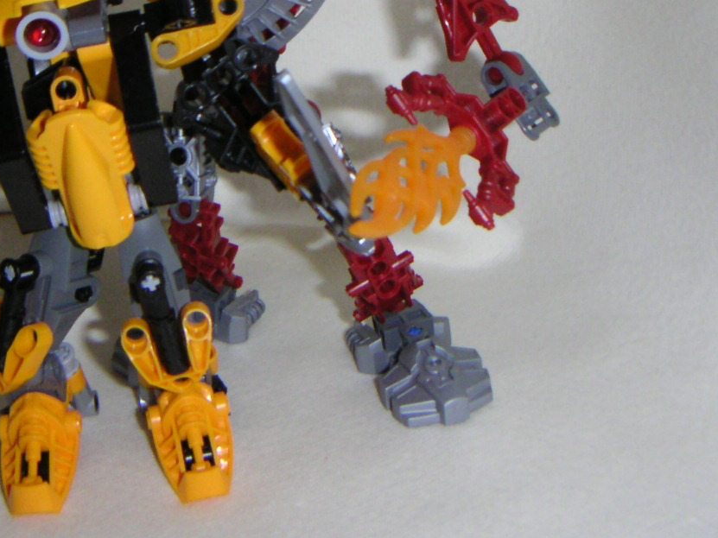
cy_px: 138
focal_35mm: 57
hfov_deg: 33.4
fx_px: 1182
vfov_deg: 25.4
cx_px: 221
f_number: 6.7
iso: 200
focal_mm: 4.8
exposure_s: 1/45
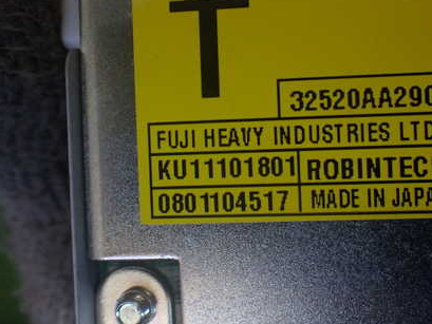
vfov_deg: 32.8
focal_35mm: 44
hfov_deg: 42.8
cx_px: 247
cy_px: 130
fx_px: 549
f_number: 2.3
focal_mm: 5.4
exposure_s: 1/125
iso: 250
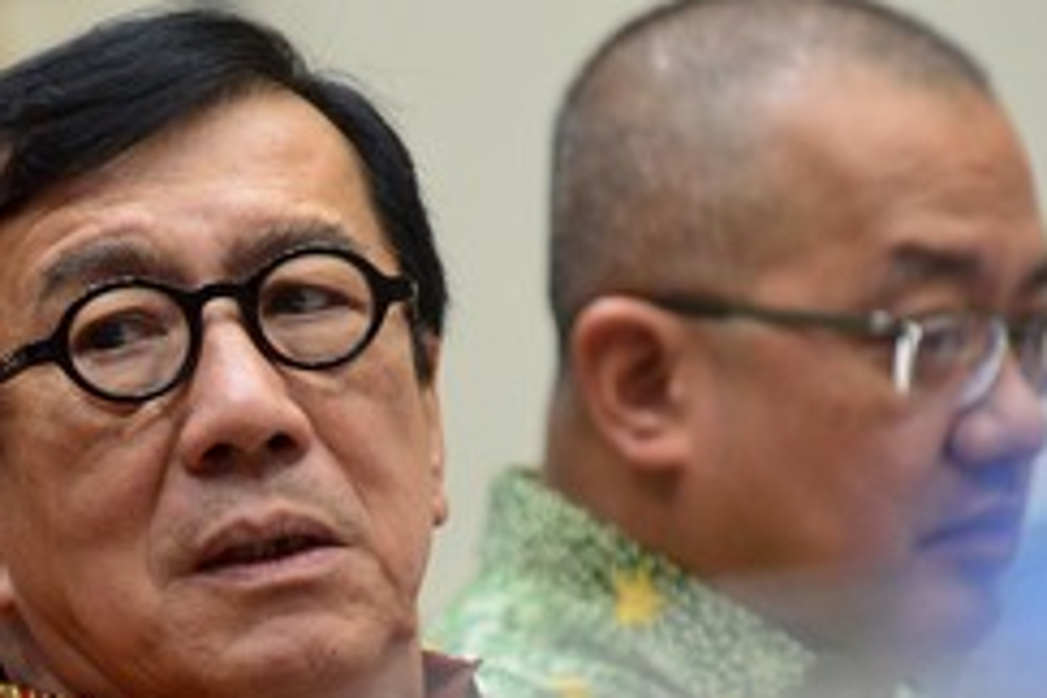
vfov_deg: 2.8
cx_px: 47
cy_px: 554
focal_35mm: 494
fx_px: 14366
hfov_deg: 4.2
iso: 2500
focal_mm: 200
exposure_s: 1/160
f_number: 6.3
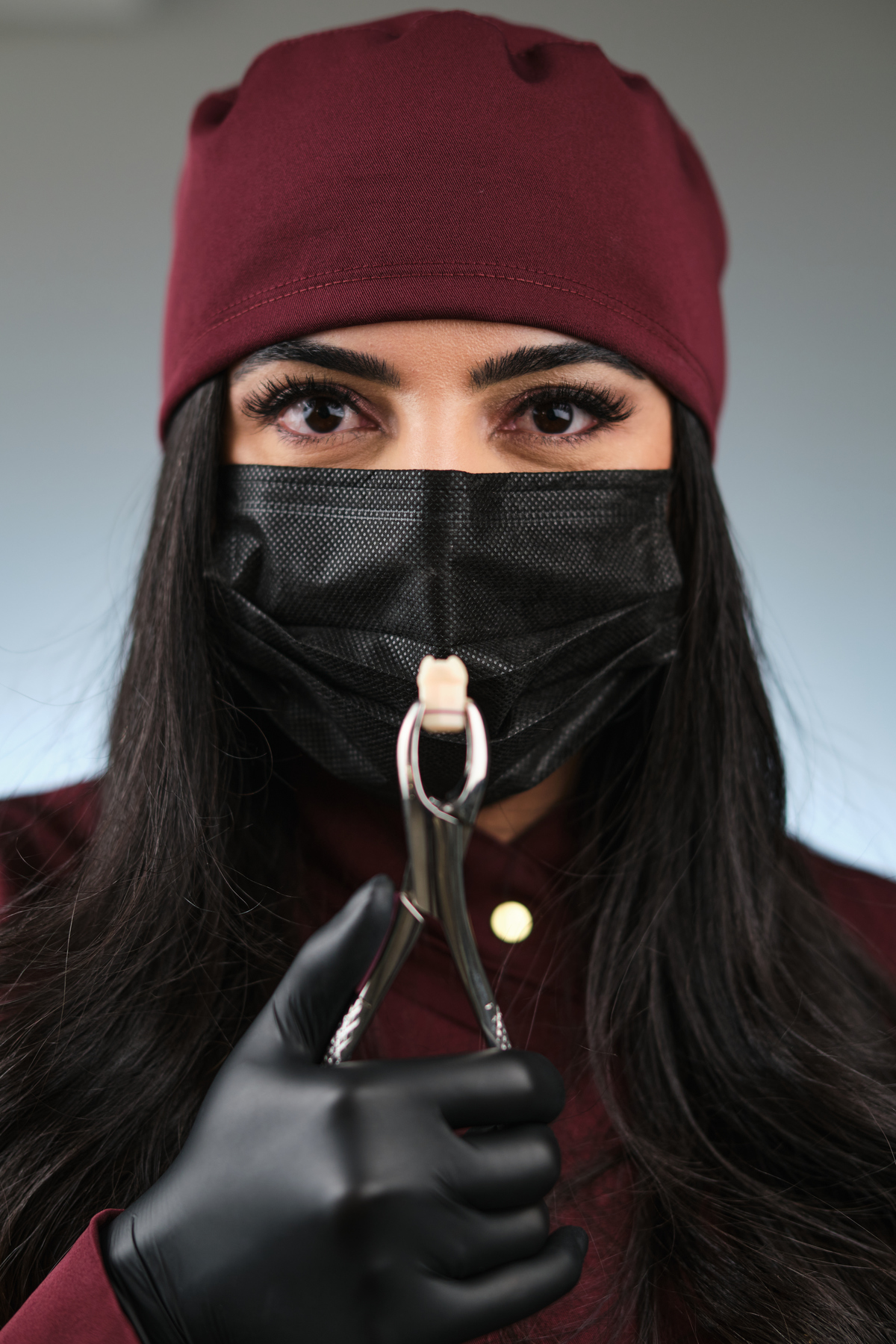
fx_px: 2800
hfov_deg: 18.2
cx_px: 448
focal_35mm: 75
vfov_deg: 27.0
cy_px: 672
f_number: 2
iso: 160
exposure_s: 1/250
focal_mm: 50
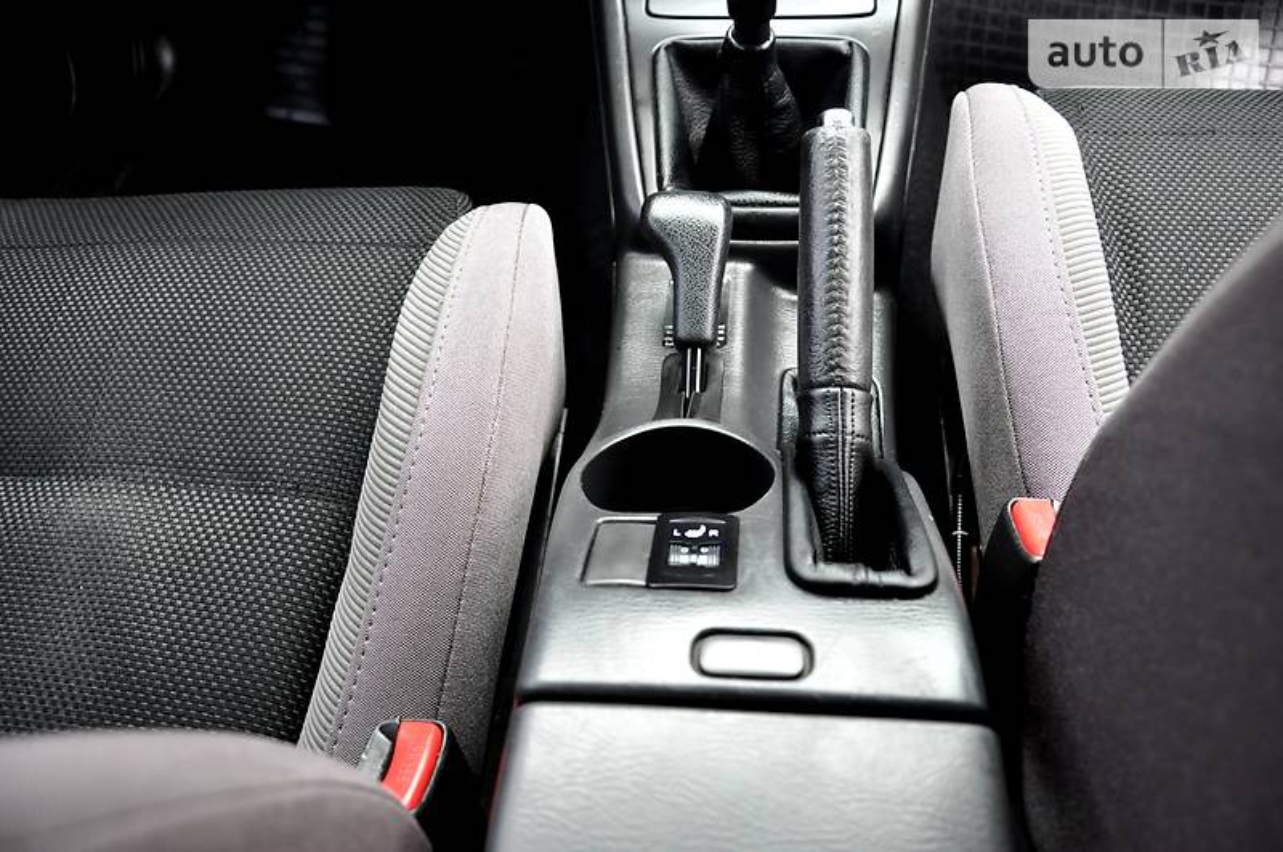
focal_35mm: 27
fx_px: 961
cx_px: 642
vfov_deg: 47.8
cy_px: 426
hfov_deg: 67.5
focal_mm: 18
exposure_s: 1/80
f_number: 4.5
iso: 800
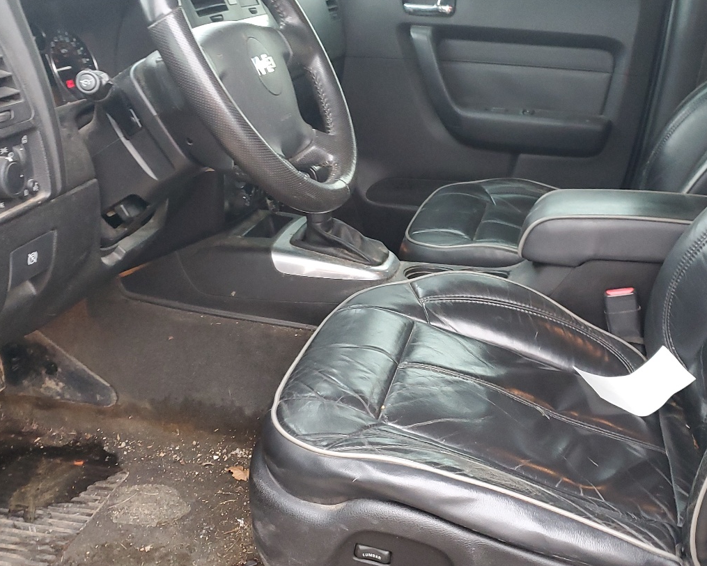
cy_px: 323
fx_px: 837
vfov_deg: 37.3
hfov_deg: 45.6
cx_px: 414
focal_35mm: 40
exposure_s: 1/60.2
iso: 212
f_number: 1.5
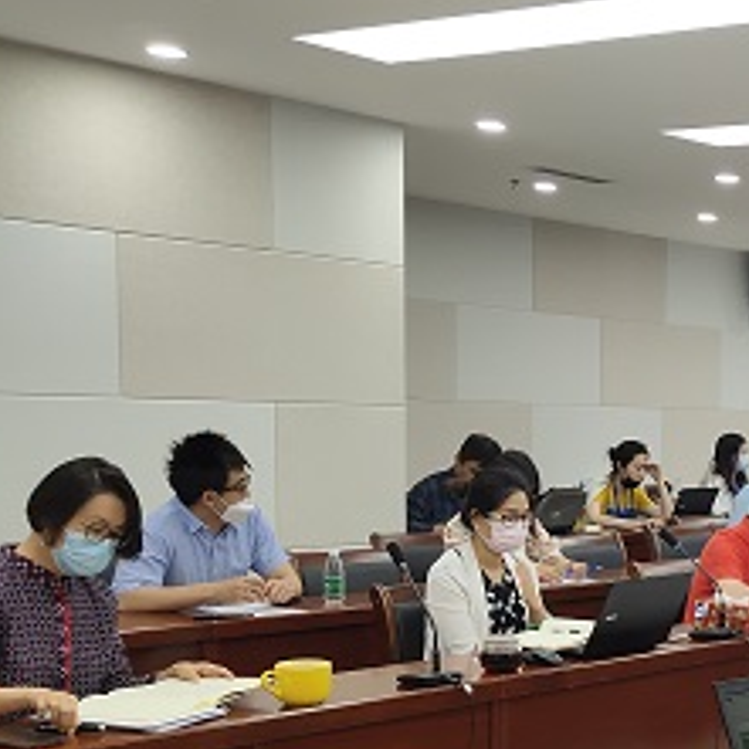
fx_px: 1763
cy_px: 593
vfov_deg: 23.7
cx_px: 993
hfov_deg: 21.5
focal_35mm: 72
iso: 54
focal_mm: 4.35
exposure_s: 1/100
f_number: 1.8
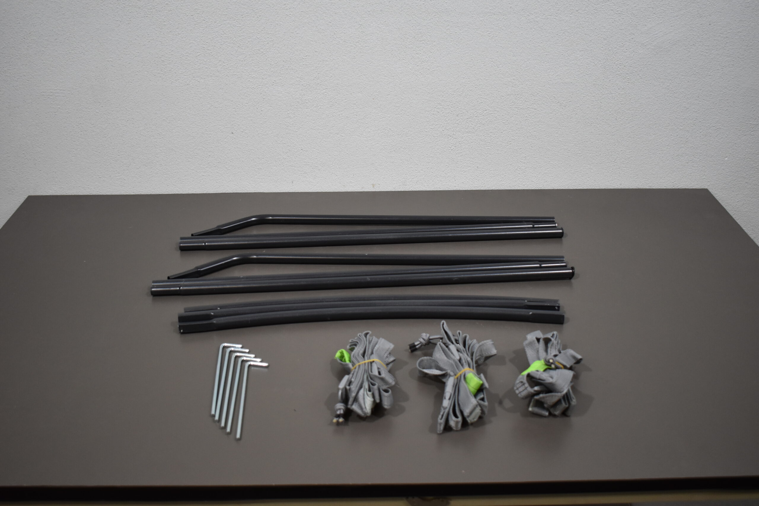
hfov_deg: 47.9
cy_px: 253
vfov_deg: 33.0
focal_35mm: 40
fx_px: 854
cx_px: 380
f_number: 4
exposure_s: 1/250
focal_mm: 27
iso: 800
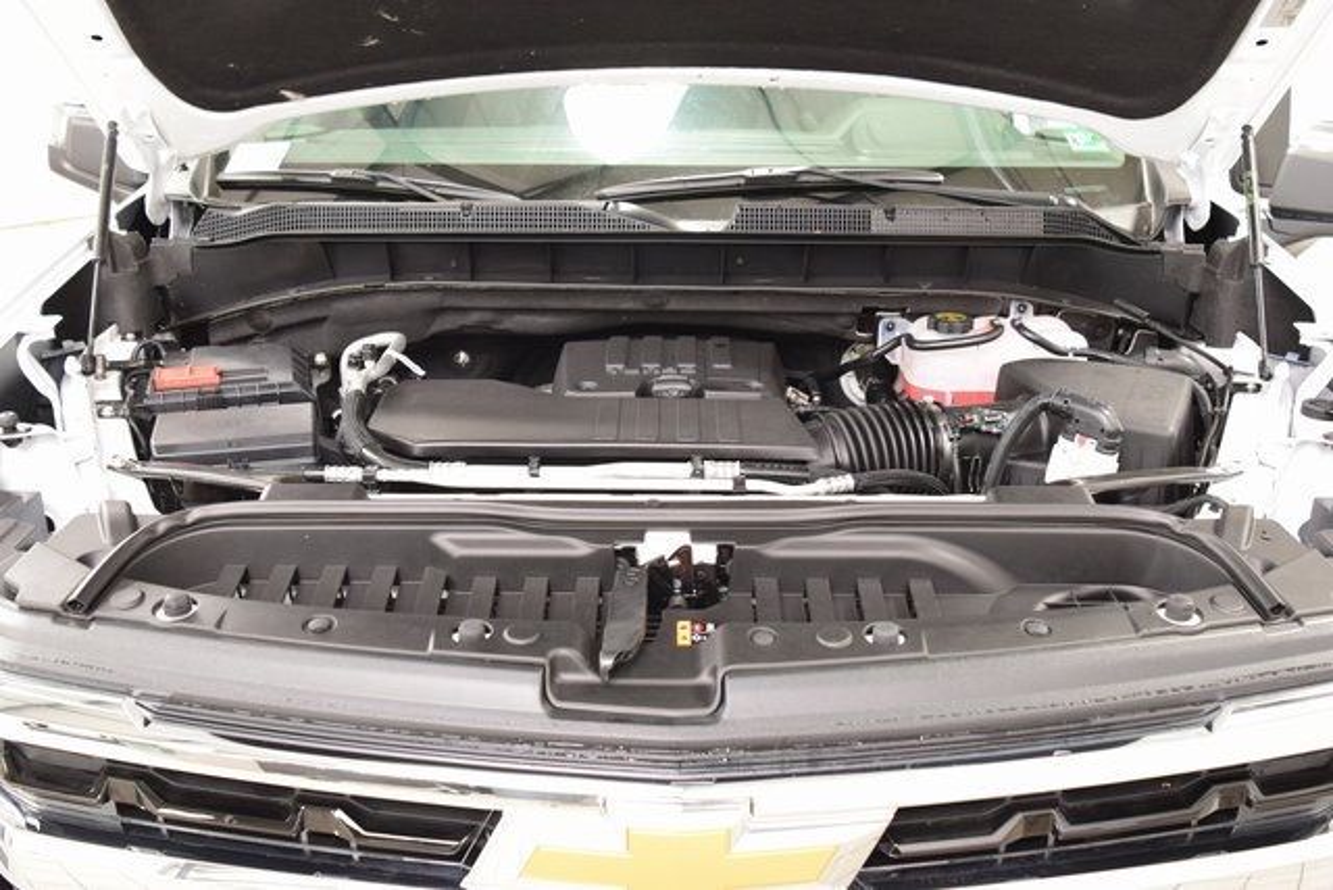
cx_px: 666
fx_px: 1333
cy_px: 445
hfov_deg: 53.1
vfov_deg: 36.9
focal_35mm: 36
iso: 1600
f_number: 4.5
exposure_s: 1/30
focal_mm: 24
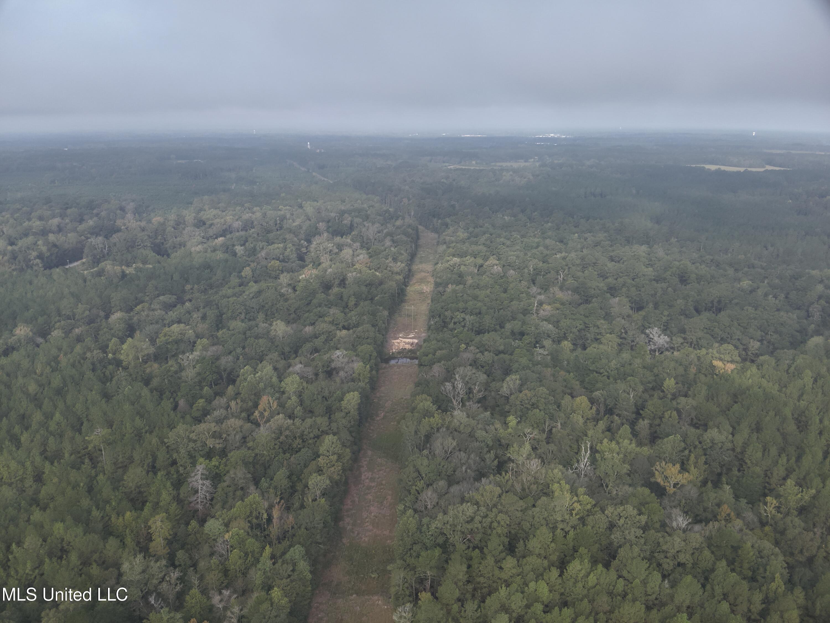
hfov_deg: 71.6
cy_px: 312
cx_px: 415
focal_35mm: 24
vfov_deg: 56.8
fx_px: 575
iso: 100
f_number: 2.8
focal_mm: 4.4
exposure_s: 1/400
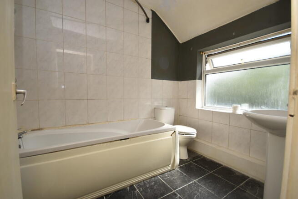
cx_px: 149
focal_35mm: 15
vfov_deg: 77.4
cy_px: 100
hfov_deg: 100.4
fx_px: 124
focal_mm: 10
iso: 125
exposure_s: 1/200
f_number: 5
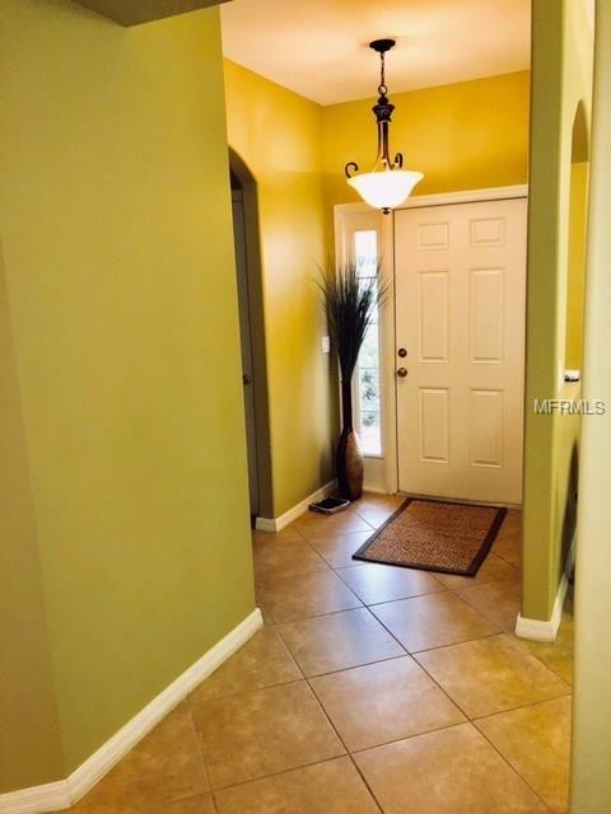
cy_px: 407
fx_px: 659
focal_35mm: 28
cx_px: 306
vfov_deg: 63.4
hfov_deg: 49.7
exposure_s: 1/60
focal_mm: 4
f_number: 1.8
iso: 80
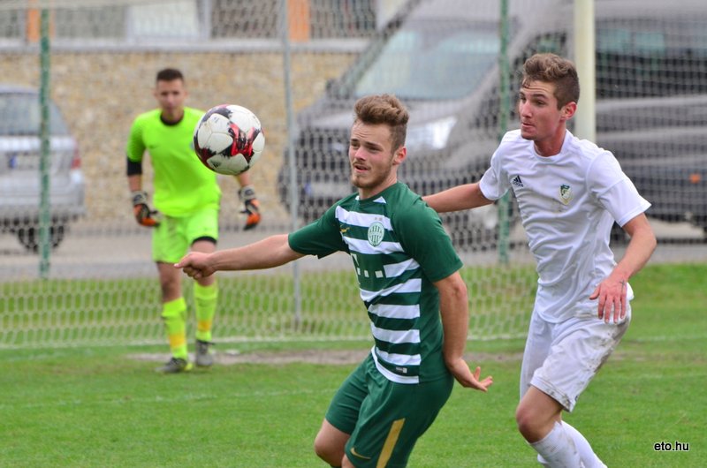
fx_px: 7938
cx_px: 354
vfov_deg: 3.4
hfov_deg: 5.1
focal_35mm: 405
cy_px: 234
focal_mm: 270
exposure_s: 1/1000
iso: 1000
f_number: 7.1
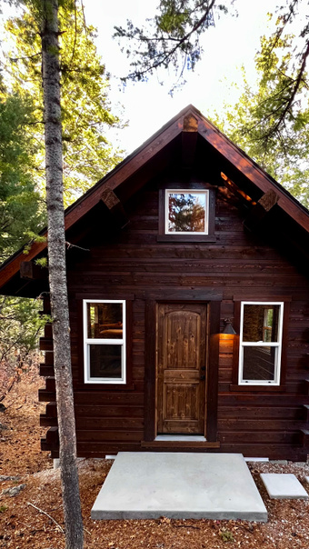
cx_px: 182
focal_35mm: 18
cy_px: 341
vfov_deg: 90.9
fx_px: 262
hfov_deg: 60.6
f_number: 1.8
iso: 200
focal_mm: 1.57
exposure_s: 1/99
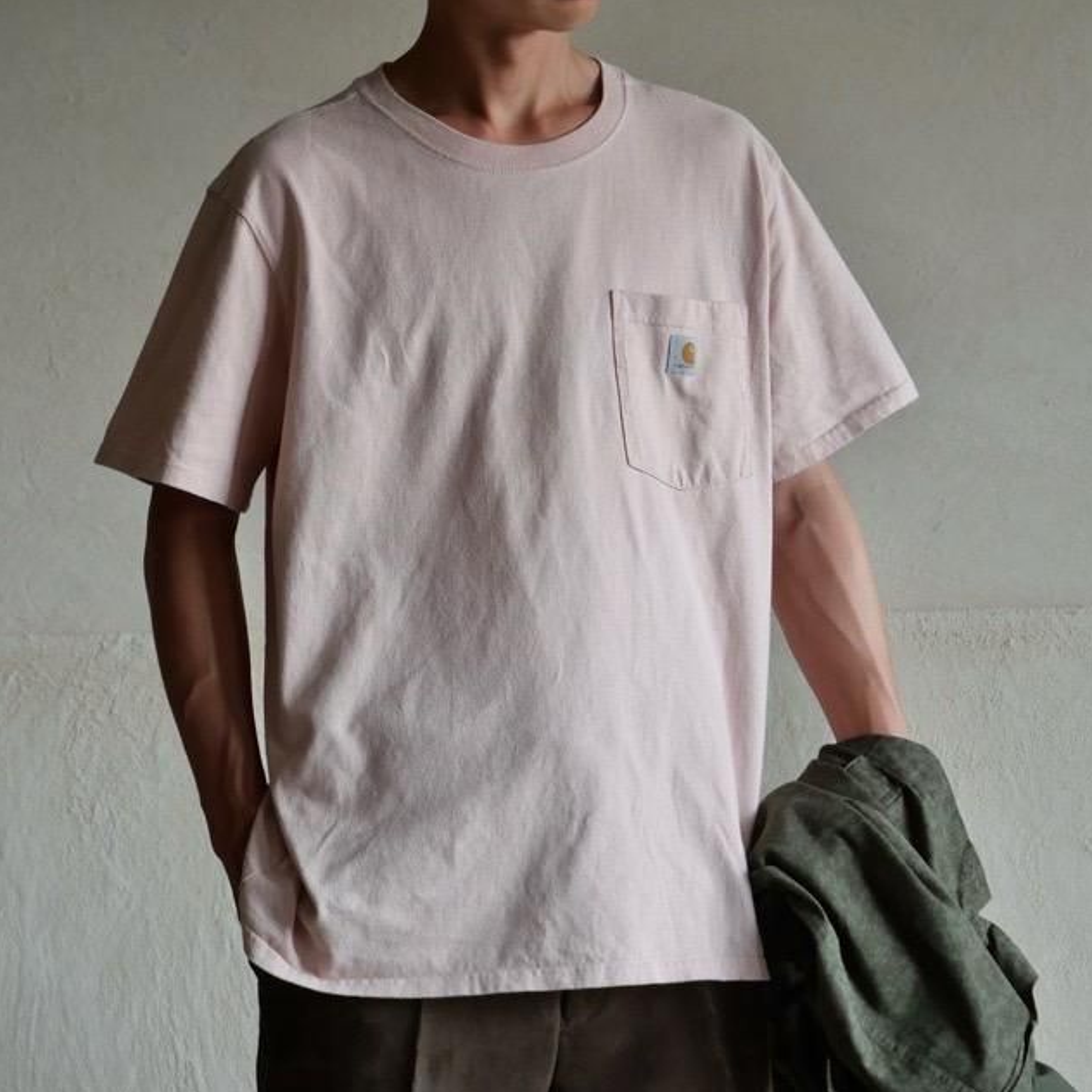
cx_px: 546
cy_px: 649
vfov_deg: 16.6
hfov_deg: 16.6
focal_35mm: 105
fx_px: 3747
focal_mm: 44
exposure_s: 1/100
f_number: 3.9
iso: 640
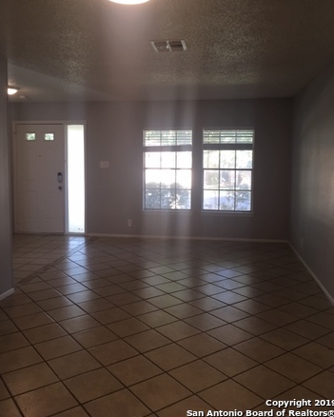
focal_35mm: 31
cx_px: 167
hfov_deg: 47.2
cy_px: 190
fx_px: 383
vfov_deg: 57.1
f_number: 2.2
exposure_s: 1/40
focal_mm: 4.15
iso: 32
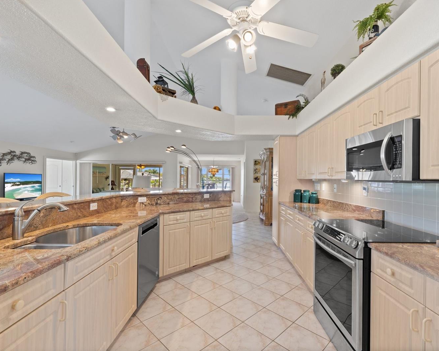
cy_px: 176
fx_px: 221
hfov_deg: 89.6
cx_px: 232
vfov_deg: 77.0
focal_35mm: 17
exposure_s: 1/2
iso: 250
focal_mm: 10
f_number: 9
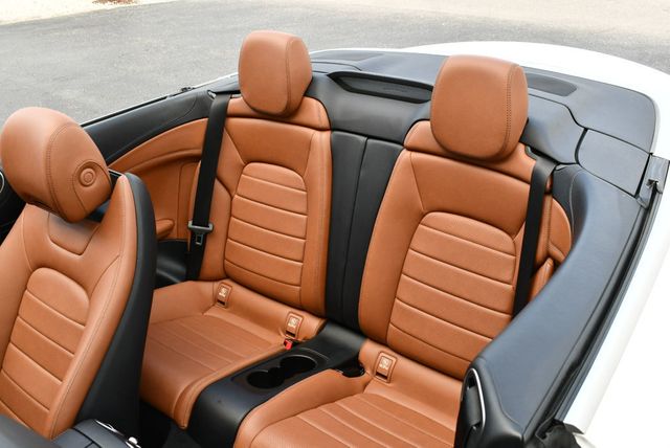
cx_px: 335
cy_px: 224
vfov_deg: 36.9
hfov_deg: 53.1
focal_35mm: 36
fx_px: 671
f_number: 5.6
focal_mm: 18
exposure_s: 1/250
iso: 360
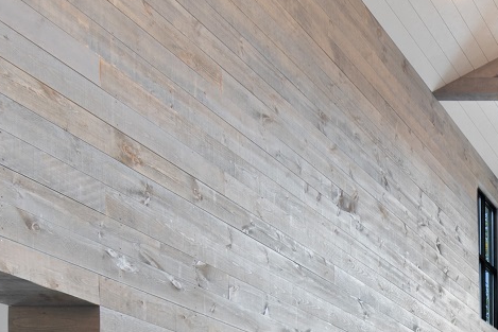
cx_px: 751
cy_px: 546
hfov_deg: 25.6
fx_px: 803
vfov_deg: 19.3
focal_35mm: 58
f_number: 9
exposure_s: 1
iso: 200
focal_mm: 17
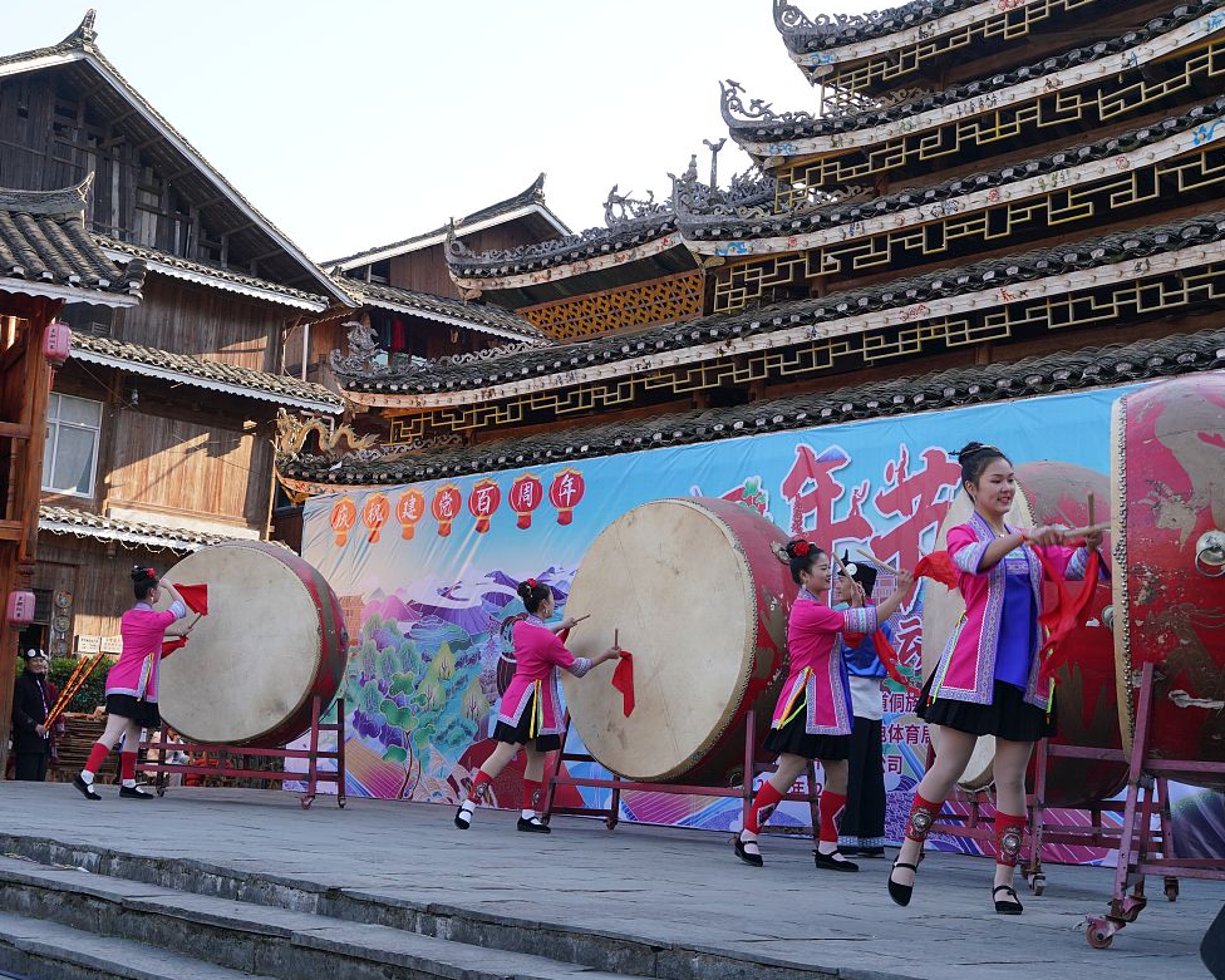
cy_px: 488
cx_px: 513
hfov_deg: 41.0
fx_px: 1632
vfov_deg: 33.4
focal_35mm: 45
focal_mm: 39
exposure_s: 1/320
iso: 1000
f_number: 8
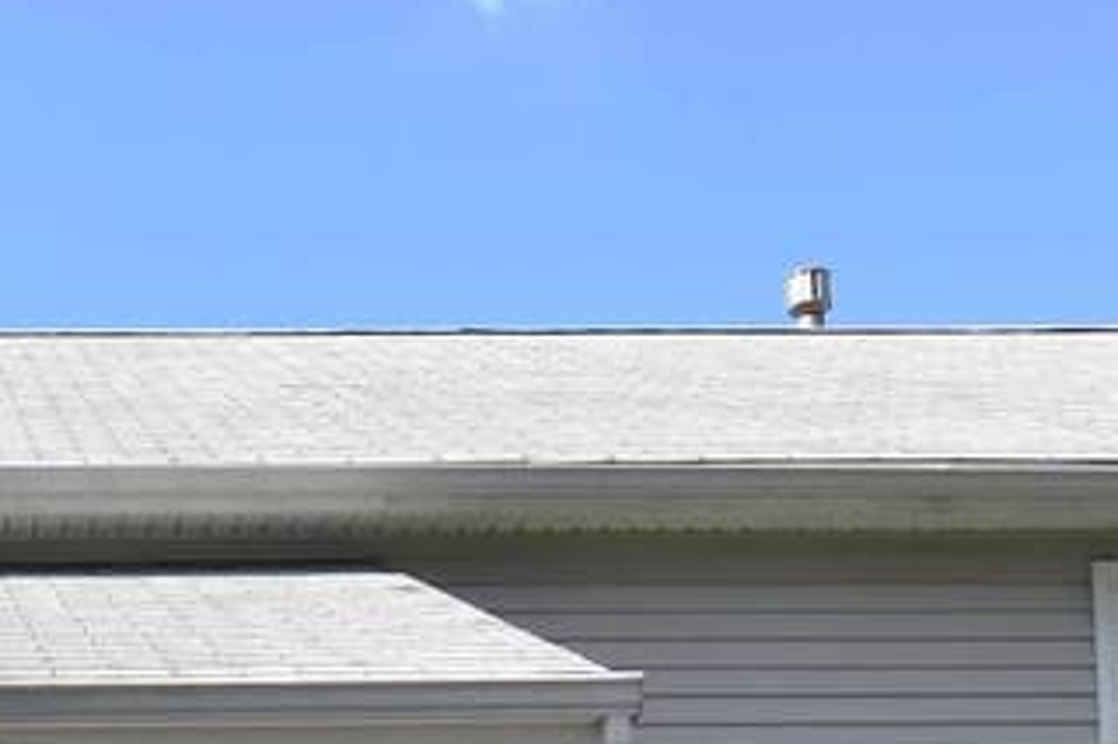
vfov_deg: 15.8
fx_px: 2421
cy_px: 1161
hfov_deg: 24.5
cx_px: -56
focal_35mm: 78
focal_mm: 13
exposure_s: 1/250
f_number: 8
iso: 160
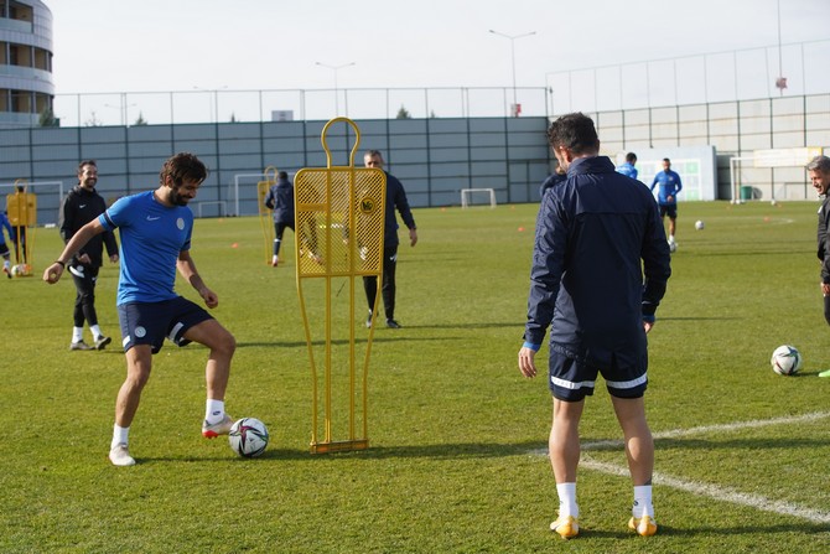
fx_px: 1614
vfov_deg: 19.5
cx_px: 415
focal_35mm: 70
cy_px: 277
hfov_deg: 28.8
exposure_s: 1/1000
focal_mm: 70
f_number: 5.6
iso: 500
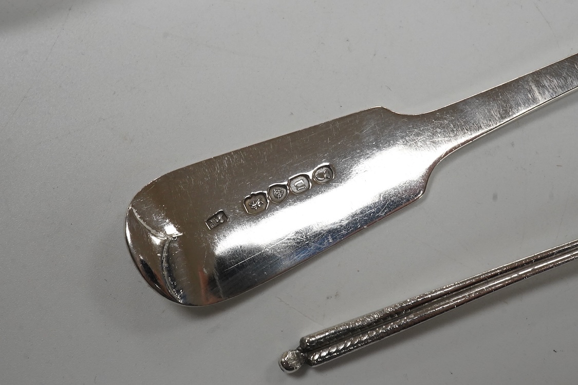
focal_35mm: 45
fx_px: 722
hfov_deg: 43.6
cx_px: 289
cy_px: 192
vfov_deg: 29.9
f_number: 22
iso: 2500
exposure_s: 1/125
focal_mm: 30
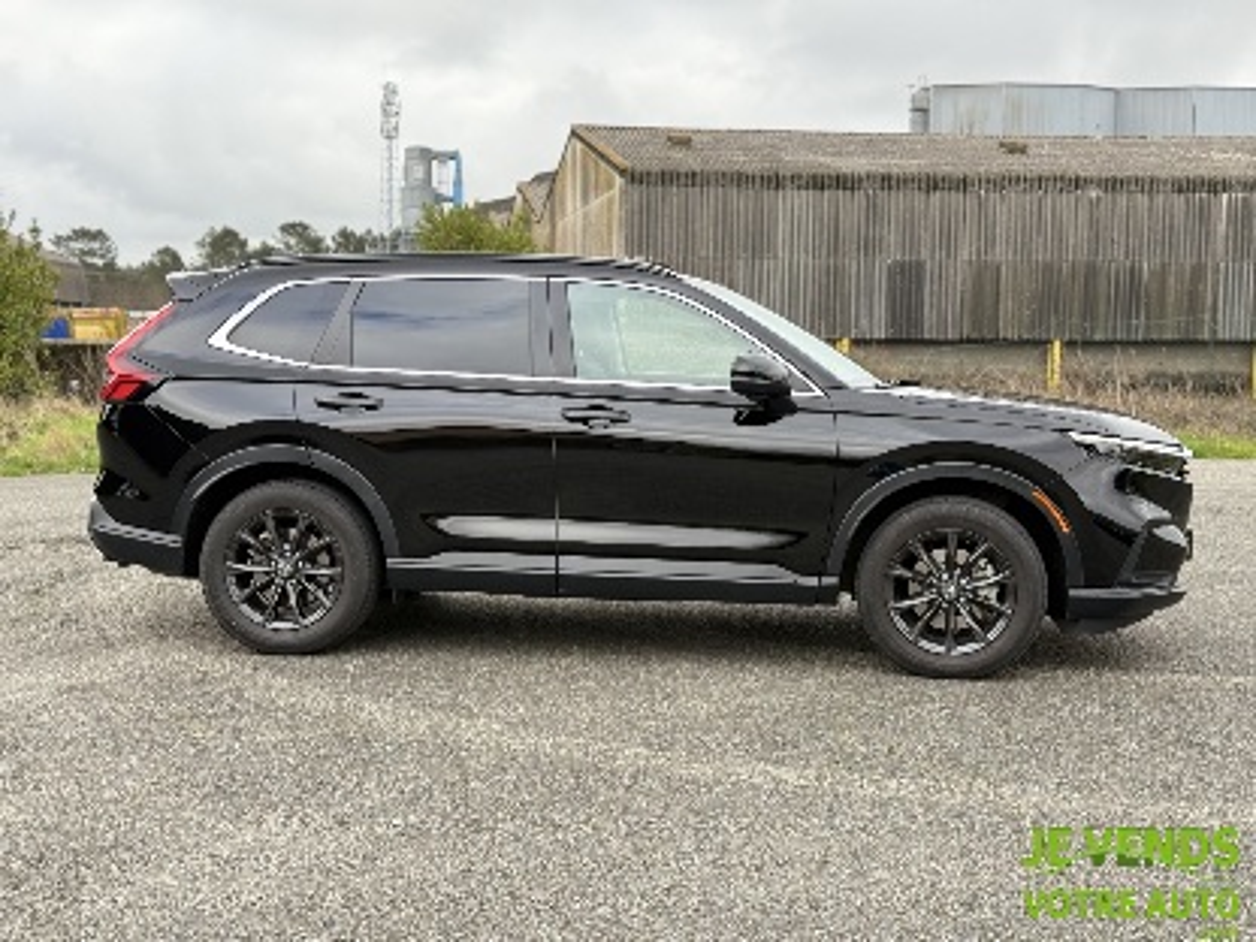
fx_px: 1742
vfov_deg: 30.3
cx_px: 628
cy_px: 471
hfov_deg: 39.7
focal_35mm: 48
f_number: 1.78
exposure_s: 1/657
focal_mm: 6.76
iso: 64
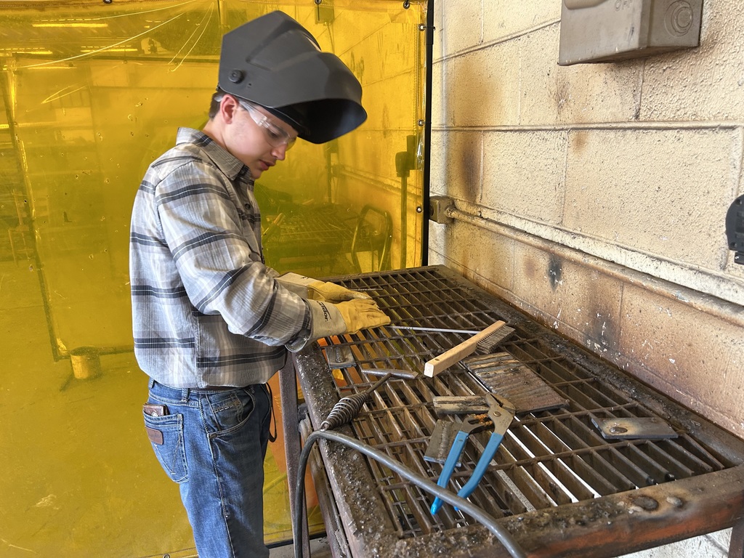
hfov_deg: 67.3
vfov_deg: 53.1
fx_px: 559
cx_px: 372
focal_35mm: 26
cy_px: 279
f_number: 1.5
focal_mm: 5.7
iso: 125
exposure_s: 1/60
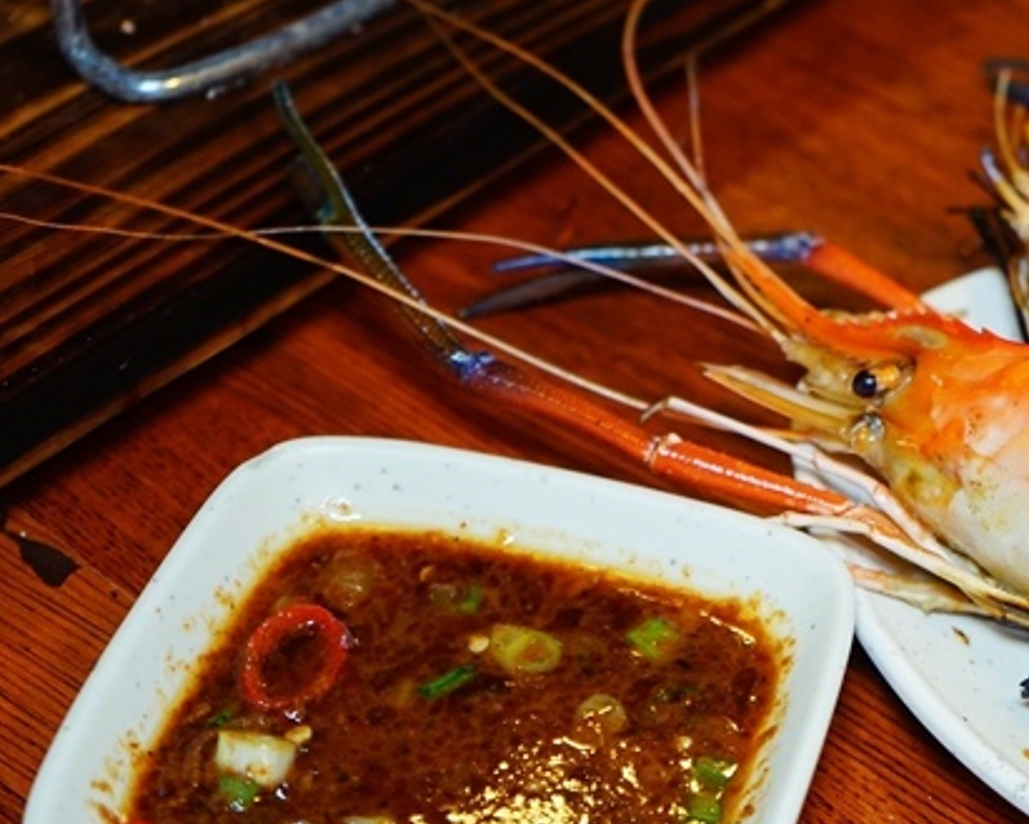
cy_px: 382
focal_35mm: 95
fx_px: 2894
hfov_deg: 19.7
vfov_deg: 16.2
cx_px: 956
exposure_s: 1/60
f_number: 5
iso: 1000
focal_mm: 52
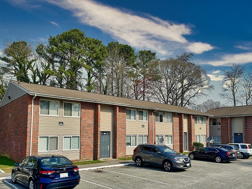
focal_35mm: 26
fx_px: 189
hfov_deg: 67.3
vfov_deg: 53.1
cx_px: 126
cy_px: 94
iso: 50
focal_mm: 5.1
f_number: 1.6
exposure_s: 1/3311
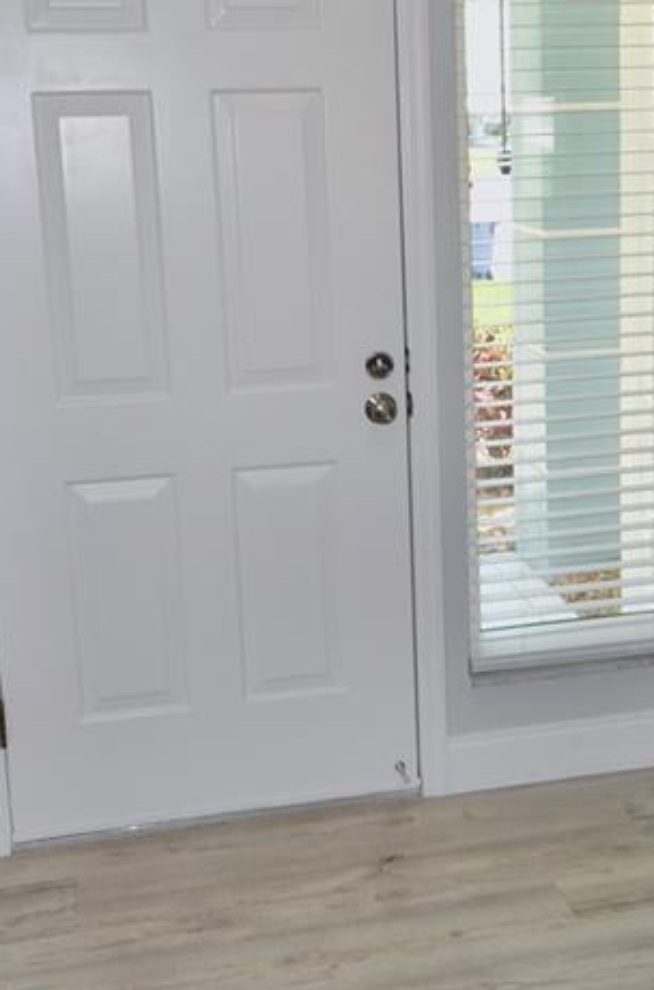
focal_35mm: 94
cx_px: 422
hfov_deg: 14.4
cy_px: 377
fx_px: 2577
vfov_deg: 21.7
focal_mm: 24
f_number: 5.6
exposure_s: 1/125
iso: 200
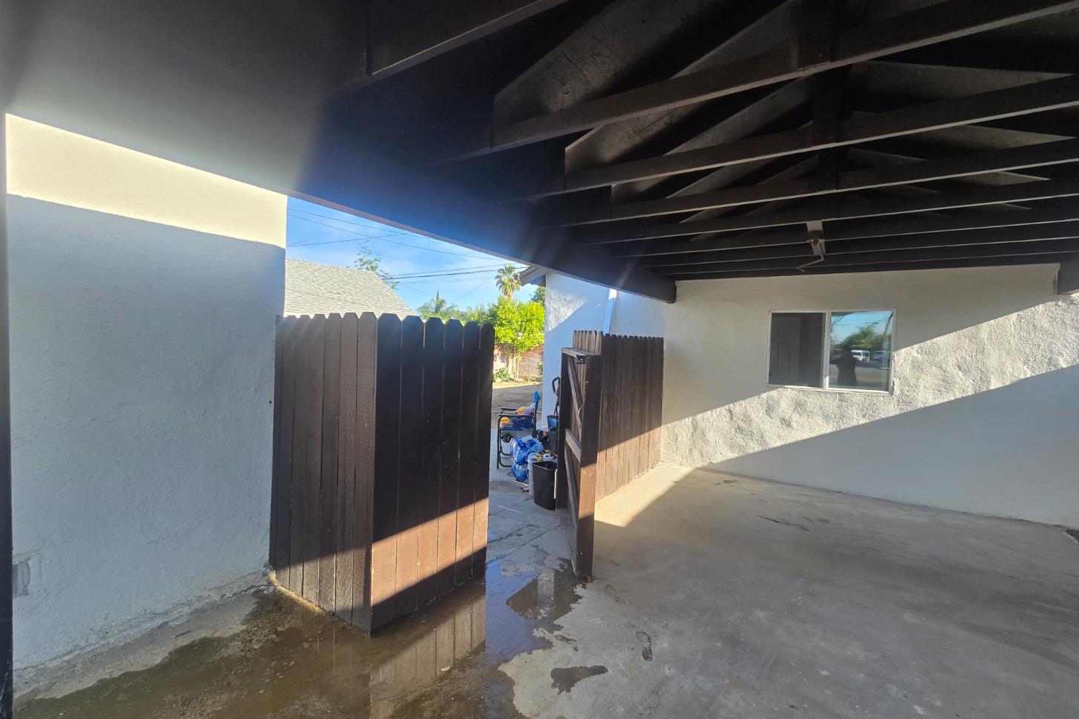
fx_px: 420
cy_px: 358
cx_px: 557
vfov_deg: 81.2
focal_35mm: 14
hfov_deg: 104.2
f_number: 2.2
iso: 50
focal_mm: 2.2
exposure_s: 1/403
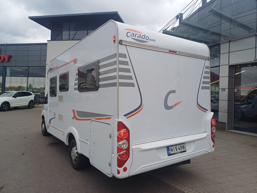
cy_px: 96
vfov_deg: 54.9
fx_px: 186
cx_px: 128
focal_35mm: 25
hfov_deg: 69.4
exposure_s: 1/269
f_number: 1.8
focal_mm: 4.65
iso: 50
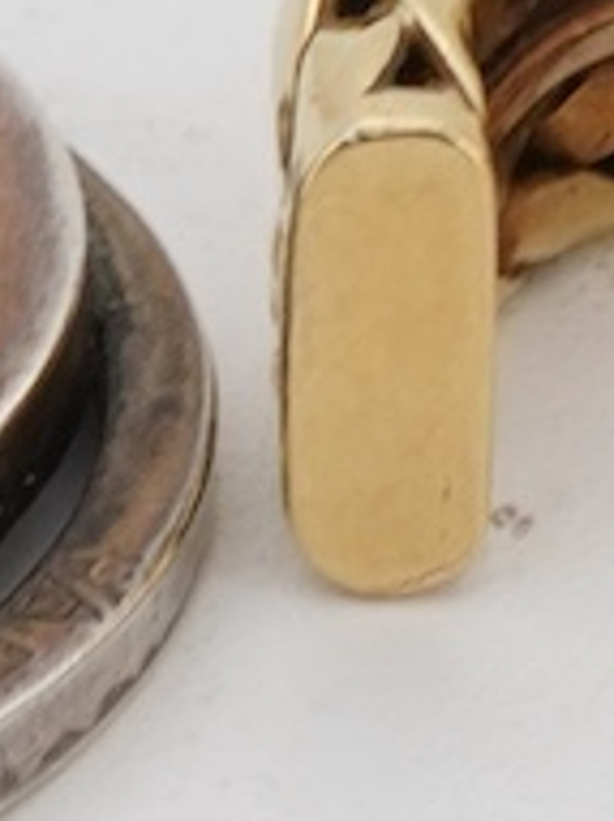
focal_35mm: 408
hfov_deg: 3.6
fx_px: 9660
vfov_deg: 4.9
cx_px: 547
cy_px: 490
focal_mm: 30
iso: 400
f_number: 22
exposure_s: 1/125
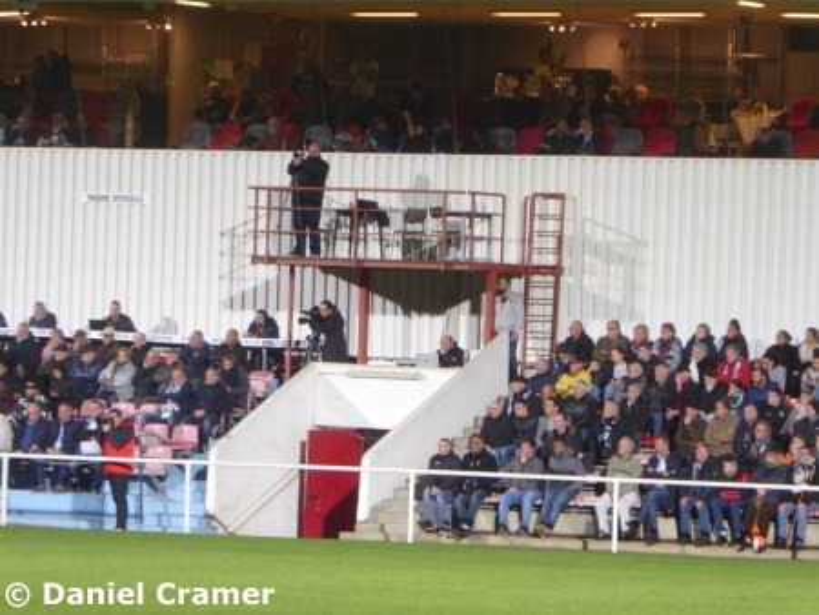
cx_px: 410
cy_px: 308
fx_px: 6273
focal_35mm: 265
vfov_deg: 5.6
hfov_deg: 7.5
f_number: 5.6
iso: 400
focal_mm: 47.5
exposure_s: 1/25
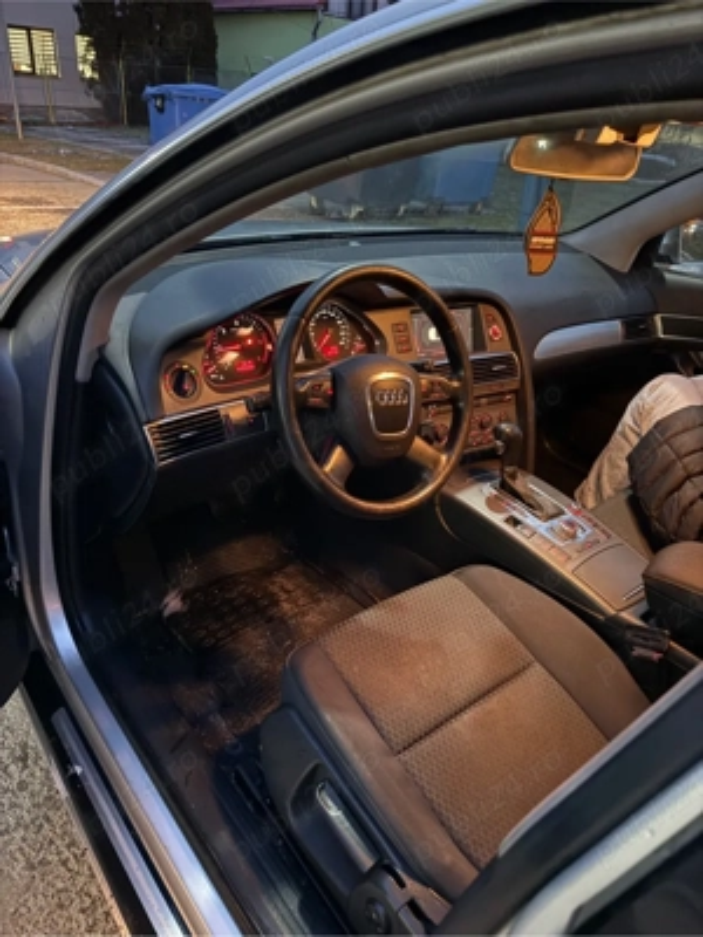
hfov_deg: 56.8
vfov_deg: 71.6
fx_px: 650
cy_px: 468
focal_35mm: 24
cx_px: 352
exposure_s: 1/20
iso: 1600
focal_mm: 6.76
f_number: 1.78
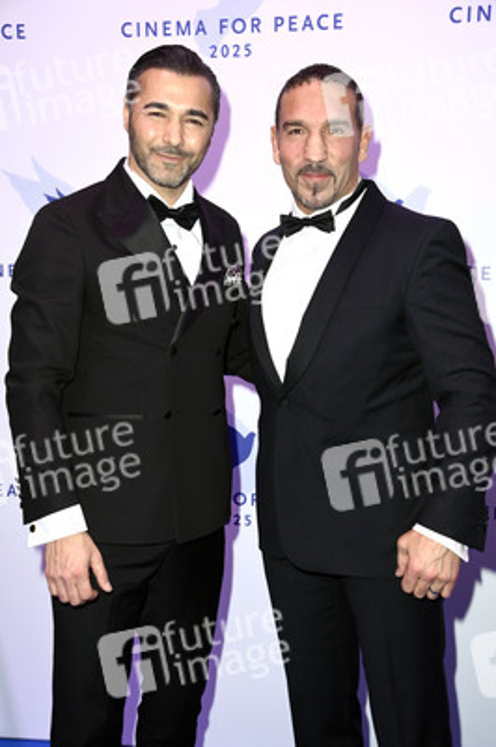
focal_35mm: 56
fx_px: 1159
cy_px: 374
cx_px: 248
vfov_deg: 35.7
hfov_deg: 24.2
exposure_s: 1/250
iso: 500
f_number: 5.6
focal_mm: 56
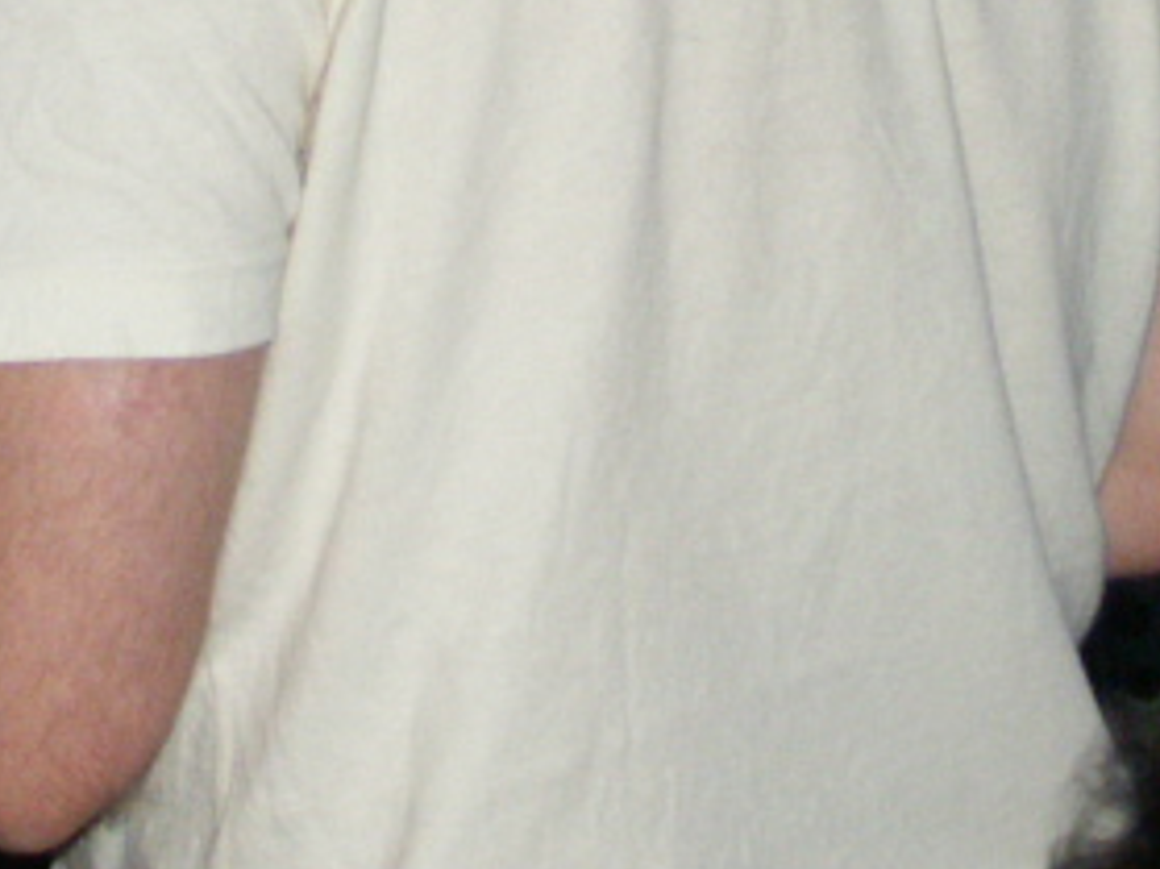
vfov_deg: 4.9
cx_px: 166
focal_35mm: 298
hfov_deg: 6.6
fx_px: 9982
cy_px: -985
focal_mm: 16.22
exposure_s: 1/60
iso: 200
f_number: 3.5
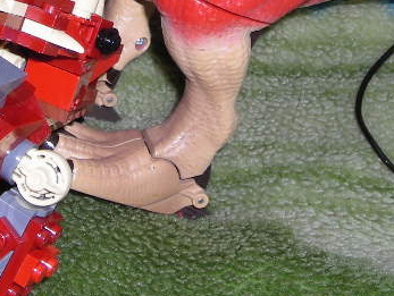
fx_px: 1276
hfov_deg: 17.5
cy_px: -70
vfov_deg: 12.9
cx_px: 143
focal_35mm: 112
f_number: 3.2
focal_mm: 6.3
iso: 50
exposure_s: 1/60
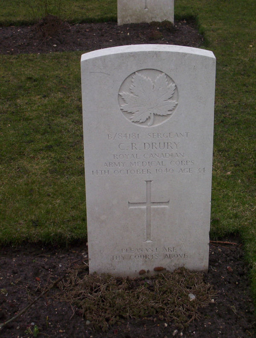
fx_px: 794
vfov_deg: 24.0
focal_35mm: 81
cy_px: 169
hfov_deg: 18.3
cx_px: 128
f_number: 3.62
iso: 100
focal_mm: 10.76
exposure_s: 1/253
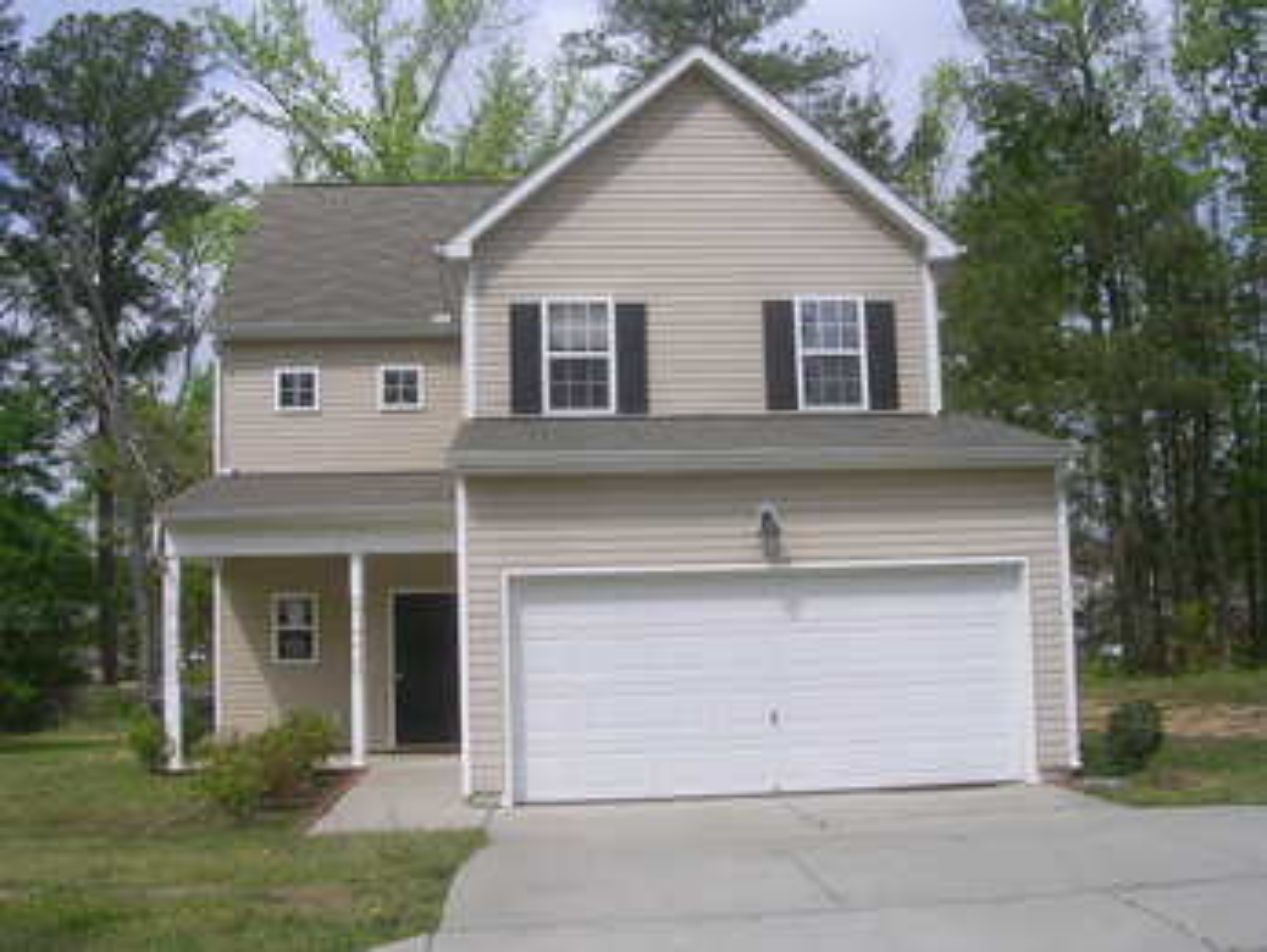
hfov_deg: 48.9
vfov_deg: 37.8
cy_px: 476
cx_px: 634
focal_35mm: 38
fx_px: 1392
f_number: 5.6
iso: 50
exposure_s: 1/373
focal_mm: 5.8
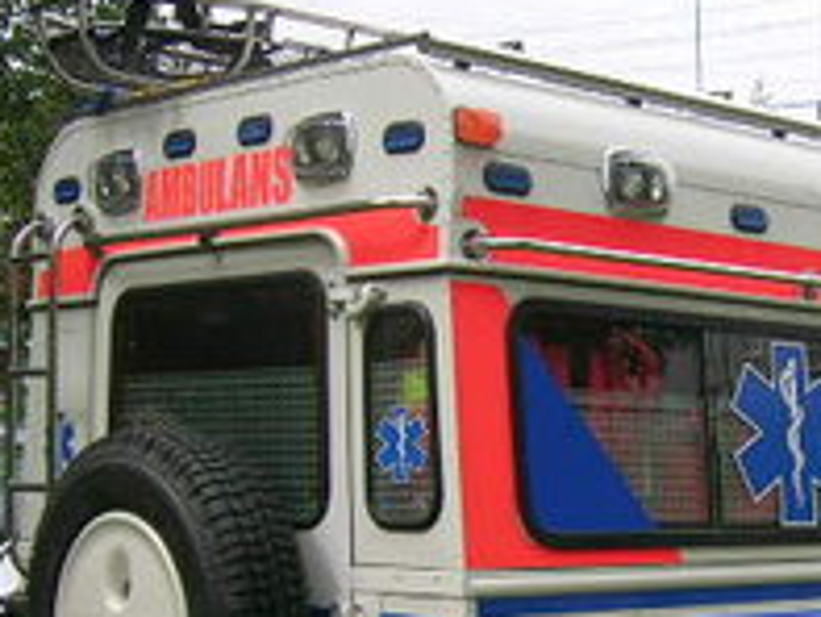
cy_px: 579
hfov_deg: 23.6
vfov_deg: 18.1
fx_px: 1899
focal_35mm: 80
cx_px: 767
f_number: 2.8
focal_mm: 5.4
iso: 50
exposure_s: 1/472
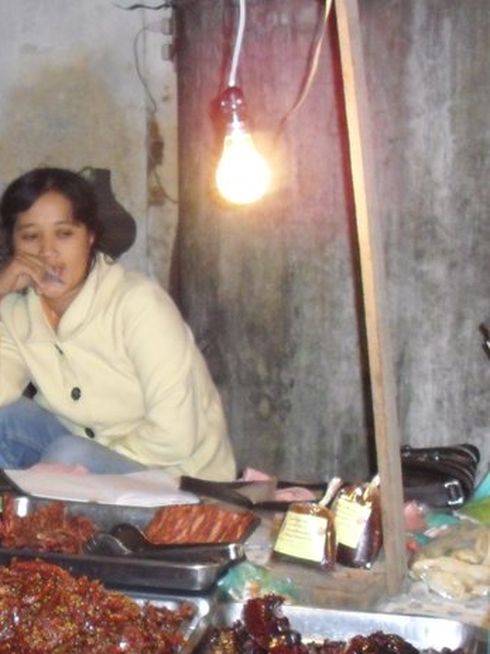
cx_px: -18
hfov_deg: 17.1
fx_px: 1586
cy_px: 452
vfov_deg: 23.2
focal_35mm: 84
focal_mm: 6.2
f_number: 2.8
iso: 400
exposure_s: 1/60
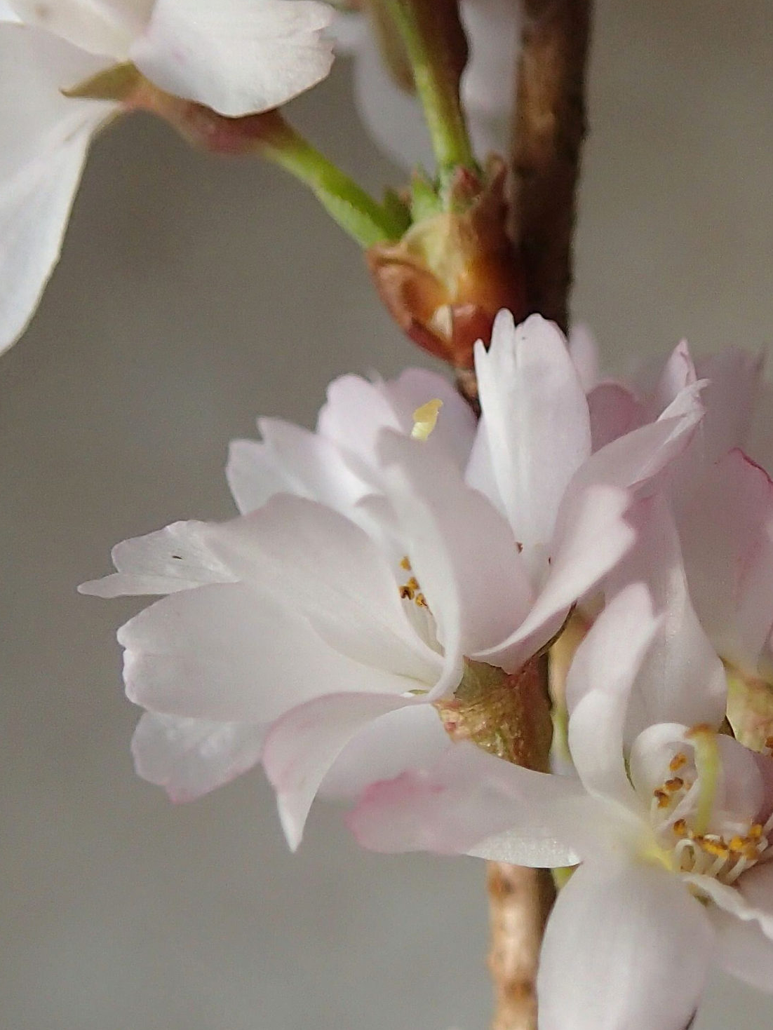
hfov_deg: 29.3
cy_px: 702
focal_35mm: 49
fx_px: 1459
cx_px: 565
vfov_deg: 38.4
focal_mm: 5.5
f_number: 2.3
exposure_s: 1/125
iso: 250
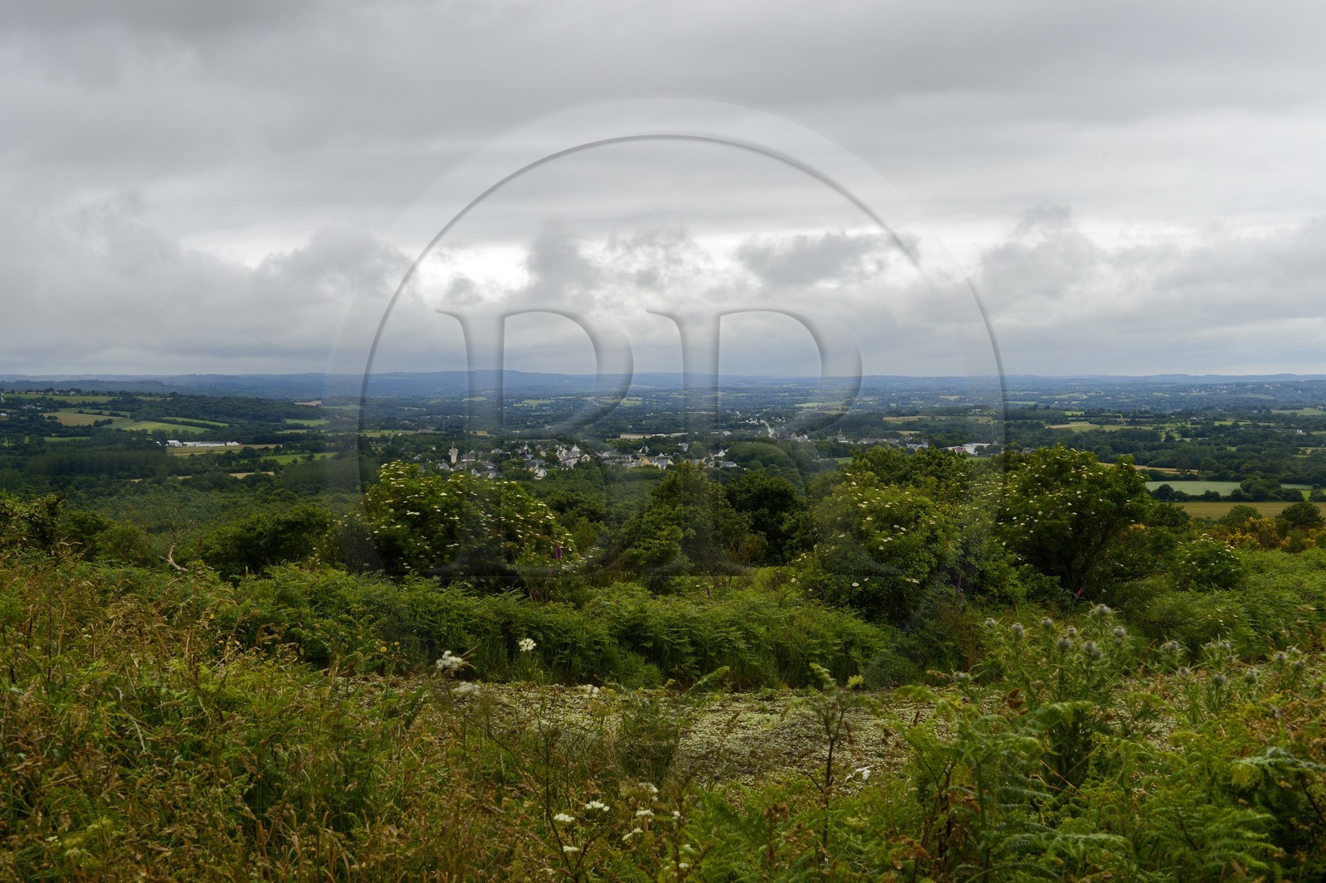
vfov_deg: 28.0
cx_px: 663
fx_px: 1767
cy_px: 442
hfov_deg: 41.1
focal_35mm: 48
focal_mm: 48
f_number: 14
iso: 400
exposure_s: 1/320
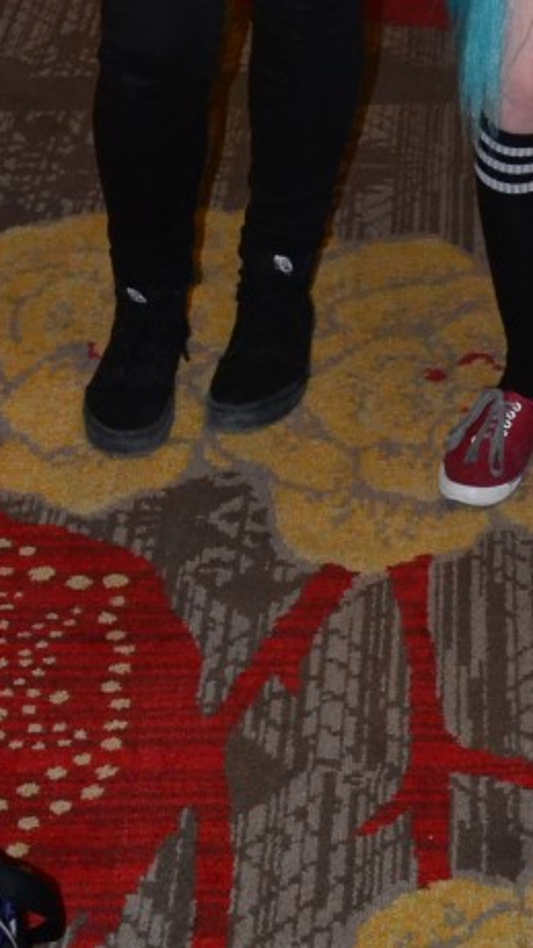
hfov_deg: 10.9
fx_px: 2766
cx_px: 582
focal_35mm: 110
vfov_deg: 18.5
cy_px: -167
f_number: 7.1
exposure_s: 1/60
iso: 3200
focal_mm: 28
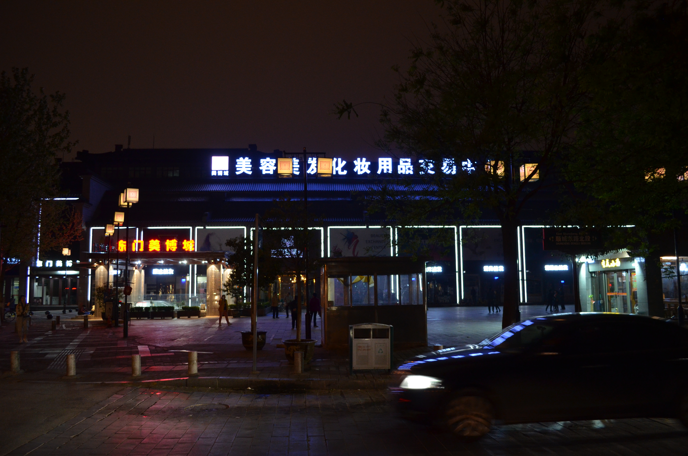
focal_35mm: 27
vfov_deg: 47.7
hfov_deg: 67.5
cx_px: 344
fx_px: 515
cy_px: 228
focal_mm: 18
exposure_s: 1/30
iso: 1100
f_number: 3.5
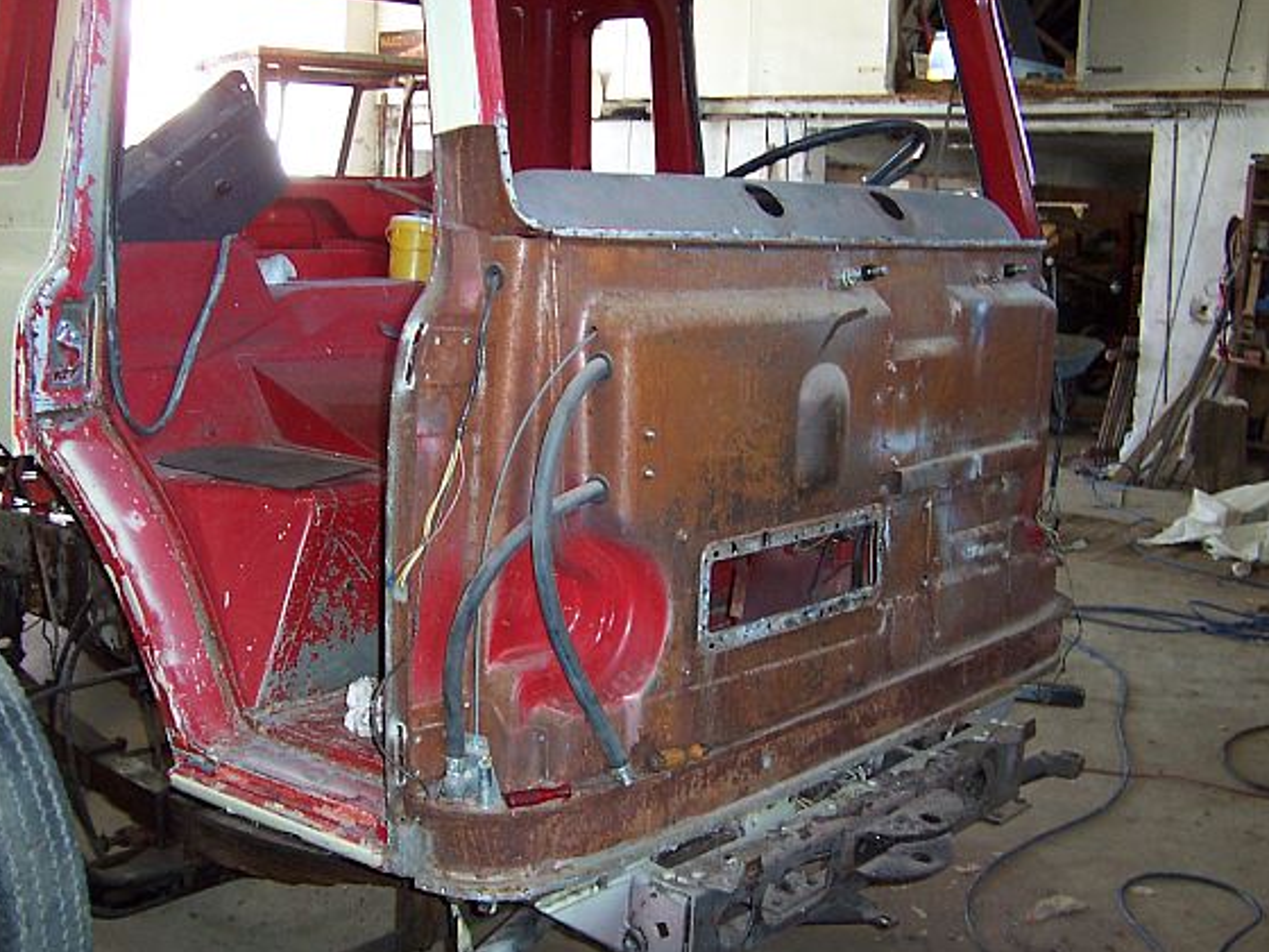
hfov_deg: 46.8
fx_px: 1466
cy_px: 490
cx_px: 601
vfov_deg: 36.0
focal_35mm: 40
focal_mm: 5.6
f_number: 2.8
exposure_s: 1/30
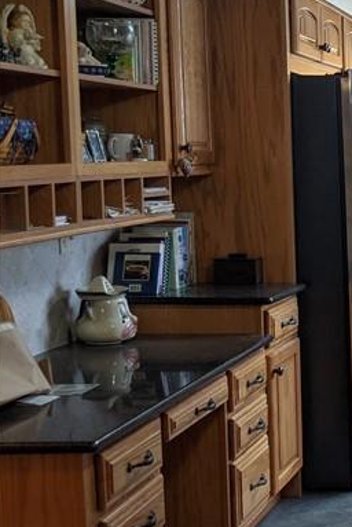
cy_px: 293
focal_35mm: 75
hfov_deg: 14.9
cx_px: 698
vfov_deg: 27.0
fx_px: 1098
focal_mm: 4.44
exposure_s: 1/24
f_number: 1.8
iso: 77
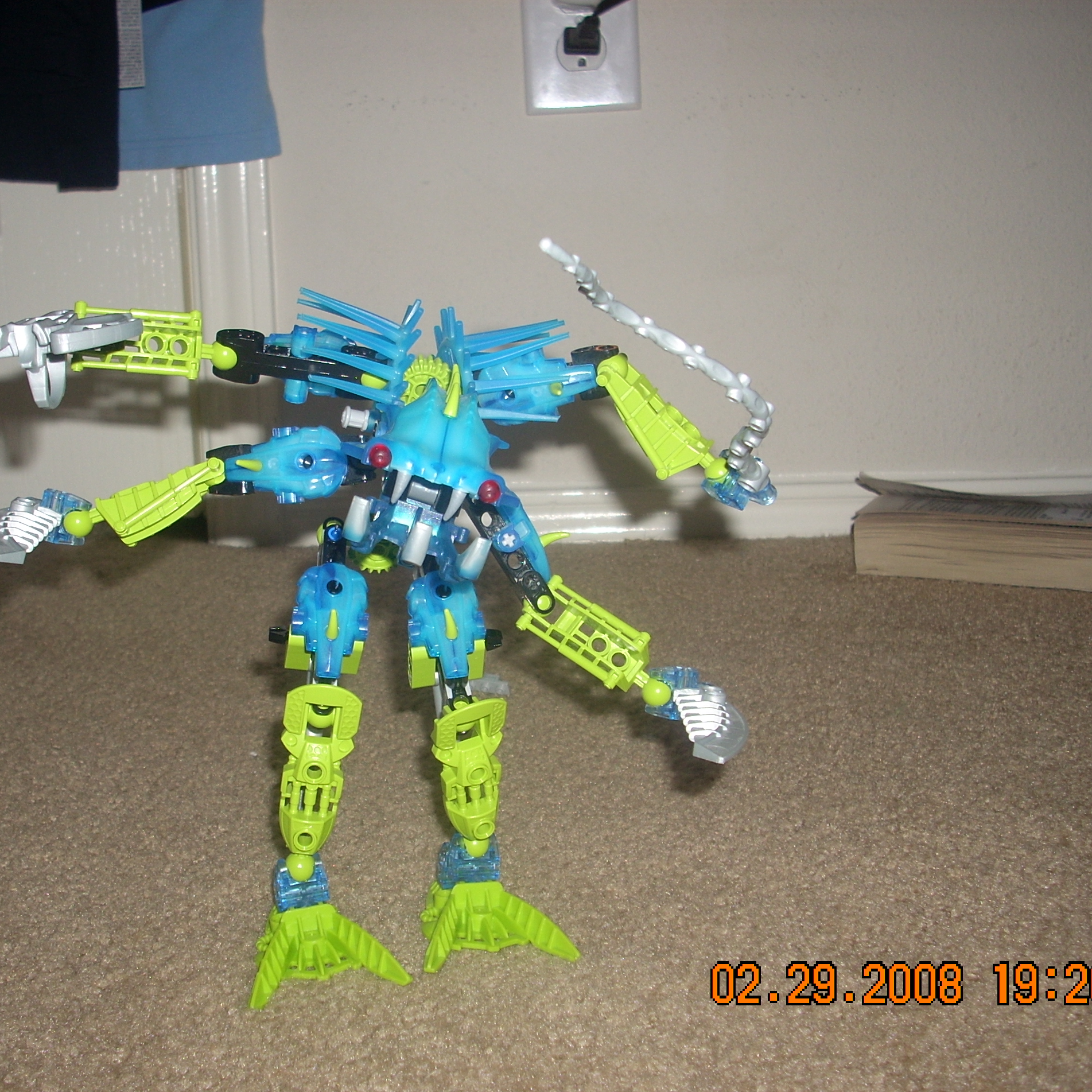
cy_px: 546
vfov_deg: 38.3
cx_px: 442
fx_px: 1570
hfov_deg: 38.2
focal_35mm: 44
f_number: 2.8
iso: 64
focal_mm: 6.2
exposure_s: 1/60
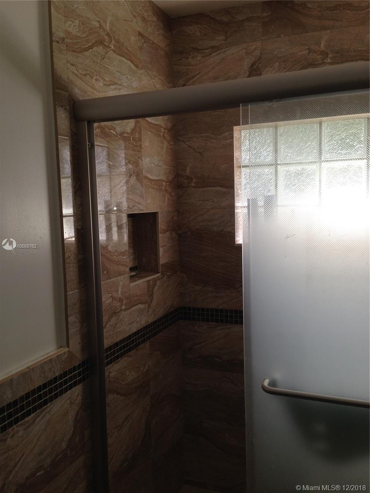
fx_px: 470
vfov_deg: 55.4
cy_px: 246
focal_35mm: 33
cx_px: 185
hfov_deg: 42.9
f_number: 2.4
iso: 50
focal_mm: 4.12
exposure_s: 1/60
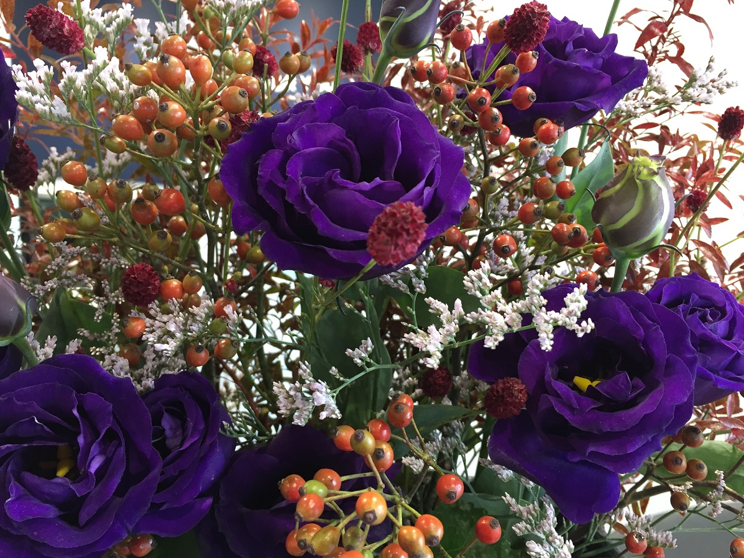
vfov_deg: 45.4
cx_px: 382
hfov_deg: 58.3
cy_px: 270
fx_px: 666
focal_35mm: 31
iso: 100
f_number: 2.2
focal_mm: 4.15
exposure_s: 1/30
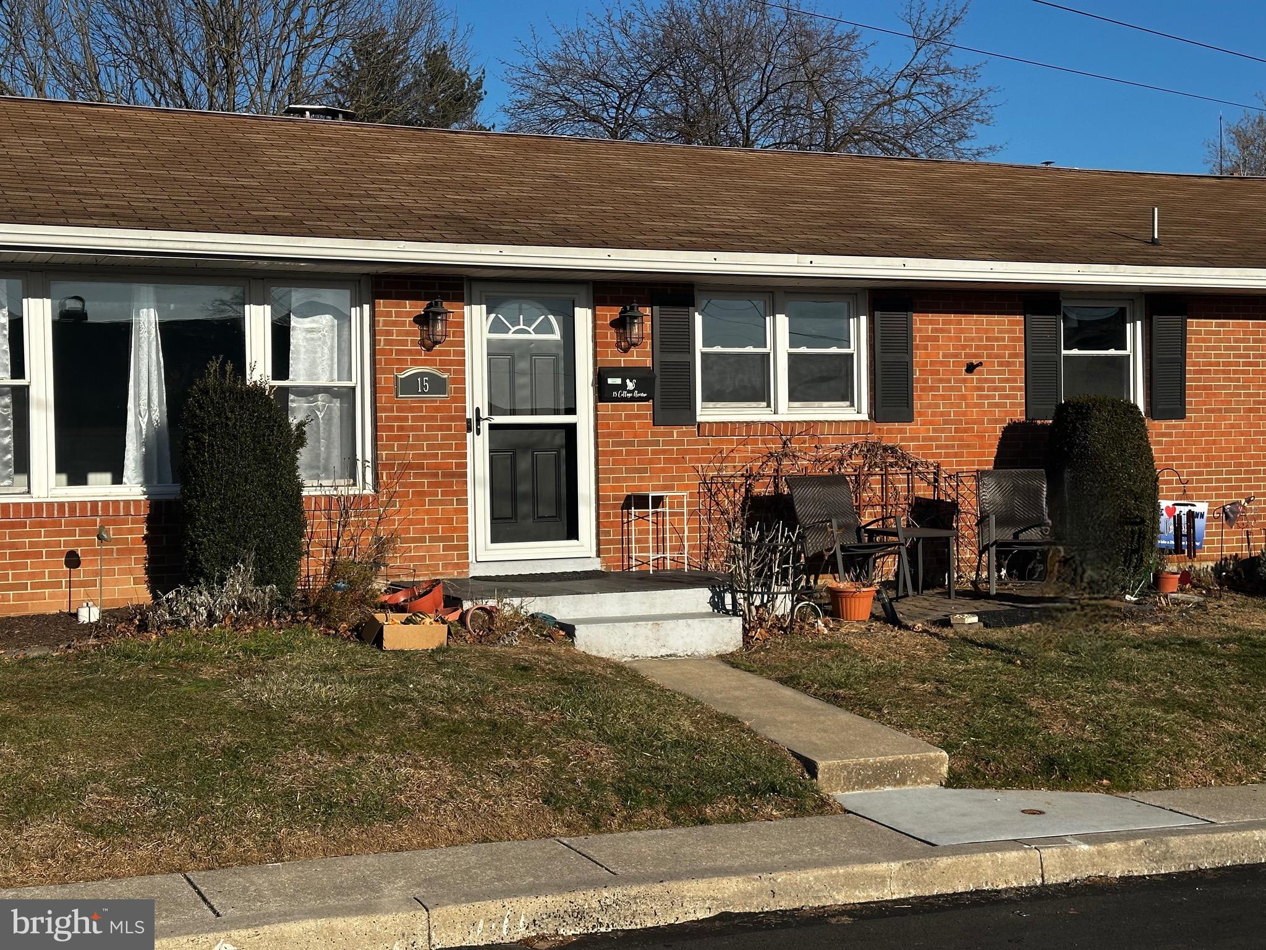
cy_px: 475
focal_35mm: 48
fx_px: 1755
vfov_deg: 30.3
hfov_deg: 39.7
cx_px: 633
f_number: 1.78
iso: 64
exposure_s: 1/5263
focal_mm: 6.86
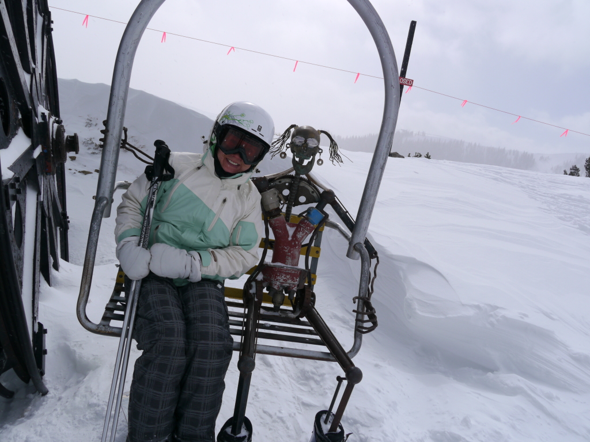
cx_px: 295
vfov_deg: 49.7
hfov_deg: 63.4
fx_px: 477
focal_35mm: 28
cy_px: 221
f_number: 9
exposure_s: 1/640
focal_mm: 14
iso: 100
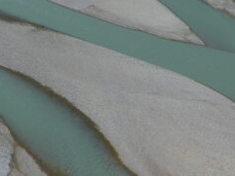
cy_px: -161
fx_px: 577
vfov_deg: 14.7
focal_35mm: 85
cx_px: 96
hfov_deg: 23.0
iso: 100
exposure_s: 1/200
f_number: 2.8
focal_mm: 3.61
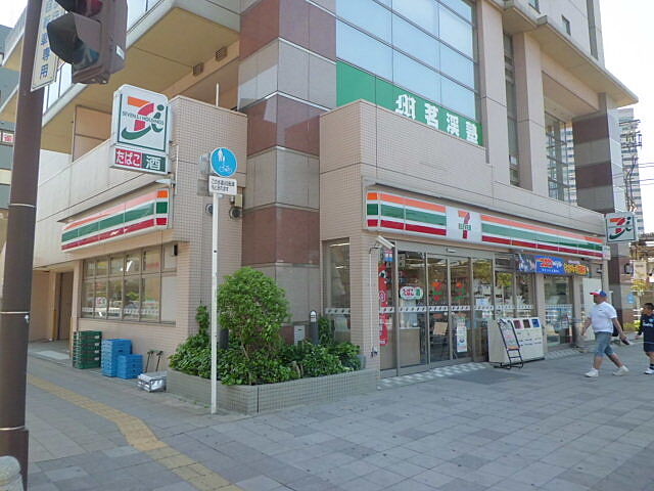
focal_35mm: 26
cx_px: 327
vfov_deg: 53.1
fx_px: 491
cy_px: 246
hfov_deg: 67.3
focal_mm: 4.7
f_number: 2.8
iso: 100
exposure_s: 1/500
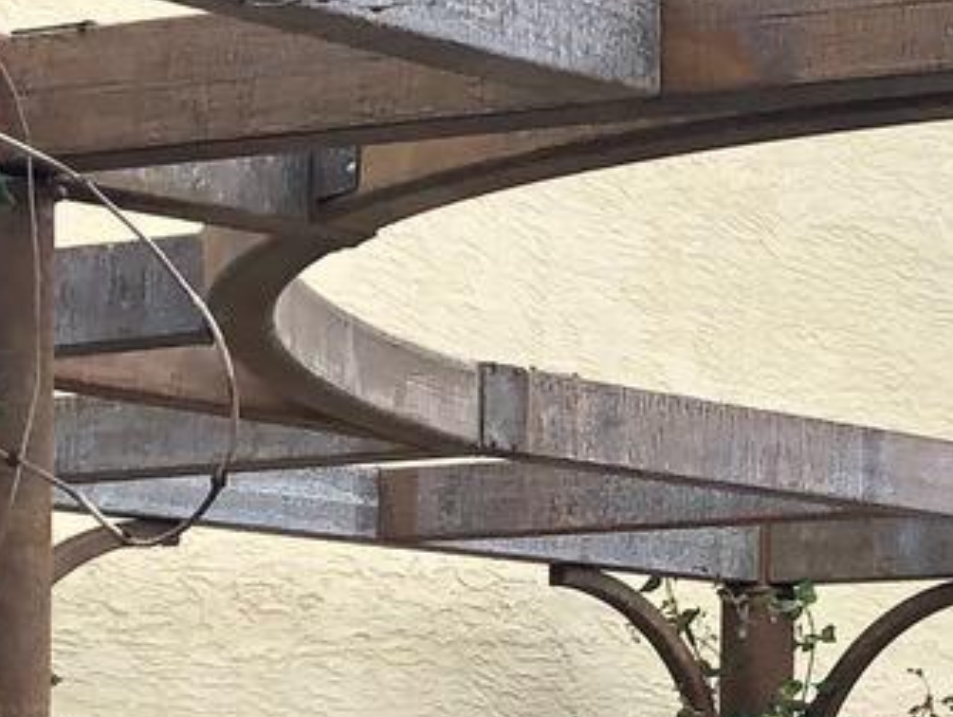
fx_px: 4713
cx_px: 1920
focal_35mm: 171
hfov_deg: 10.6
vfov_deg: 8.7
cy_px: 669
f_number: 1.8
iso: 20
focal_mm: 3.99
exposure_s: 1/363
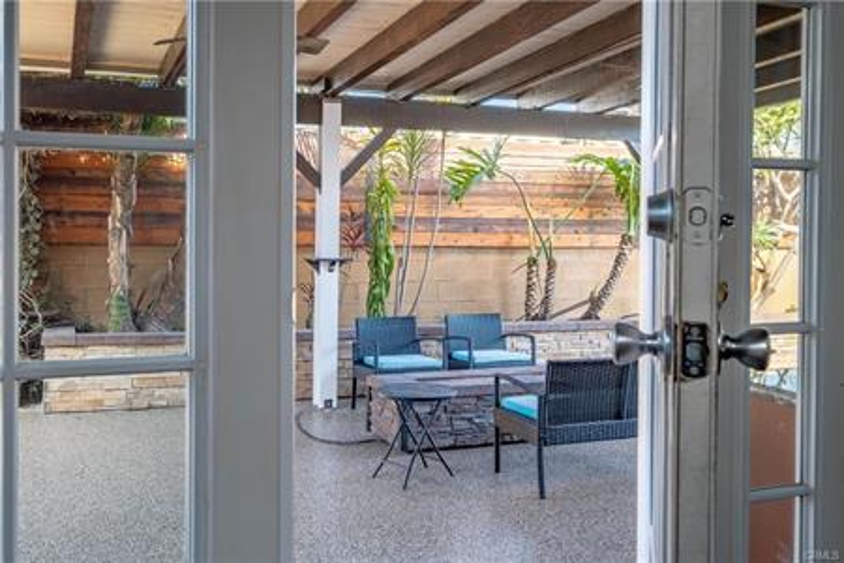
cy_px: 282
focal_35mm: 36
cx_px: 422
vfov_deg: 36.9
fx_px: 844
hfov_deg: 53.1
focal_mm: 24
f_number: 8
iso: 400
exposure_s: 1/340
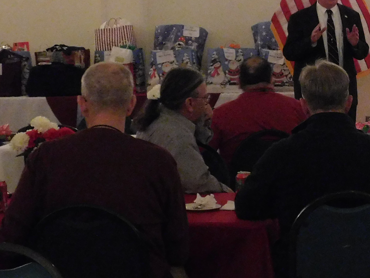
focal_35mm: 113
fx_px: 1208
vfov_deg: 13.1
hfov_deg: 17.0
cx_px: 387
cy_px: 102
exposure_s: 1/13
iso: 800
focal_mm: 7.1
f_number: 3.6
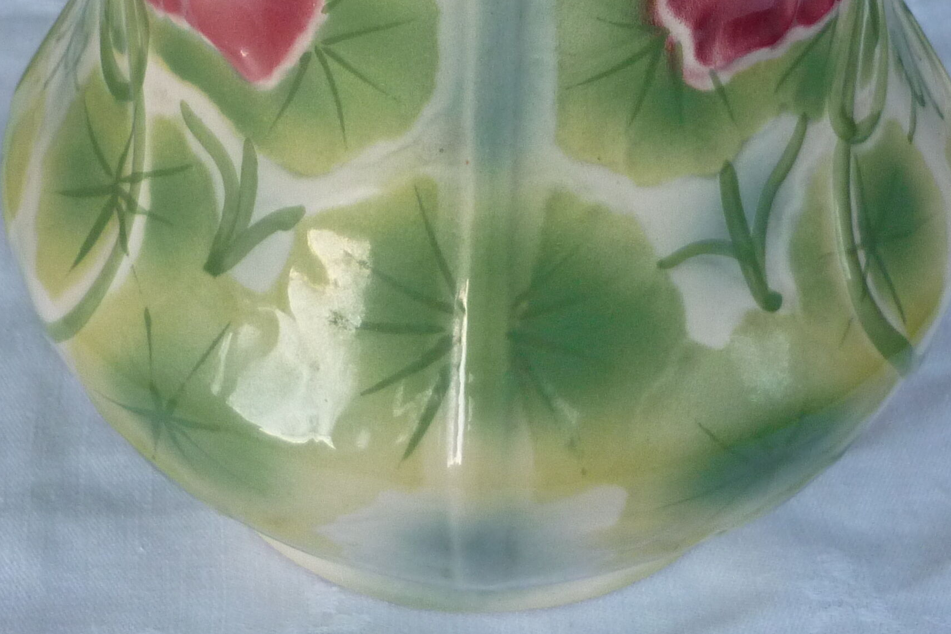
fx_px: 1928
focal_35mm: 73
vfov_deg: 17.8
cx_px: 466
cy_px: -109
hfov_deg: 27.7
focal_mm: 5.5
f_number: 2.8
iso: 200
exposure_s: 1/30
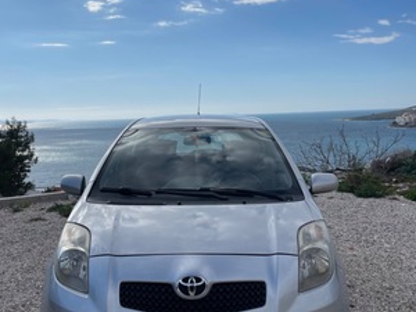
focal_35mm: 30
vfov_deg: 46.8
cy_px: 144
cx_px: 193
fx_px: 361
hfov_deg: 59.9
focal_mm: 5.1
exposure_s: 1/9174
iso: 32
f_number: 1.6
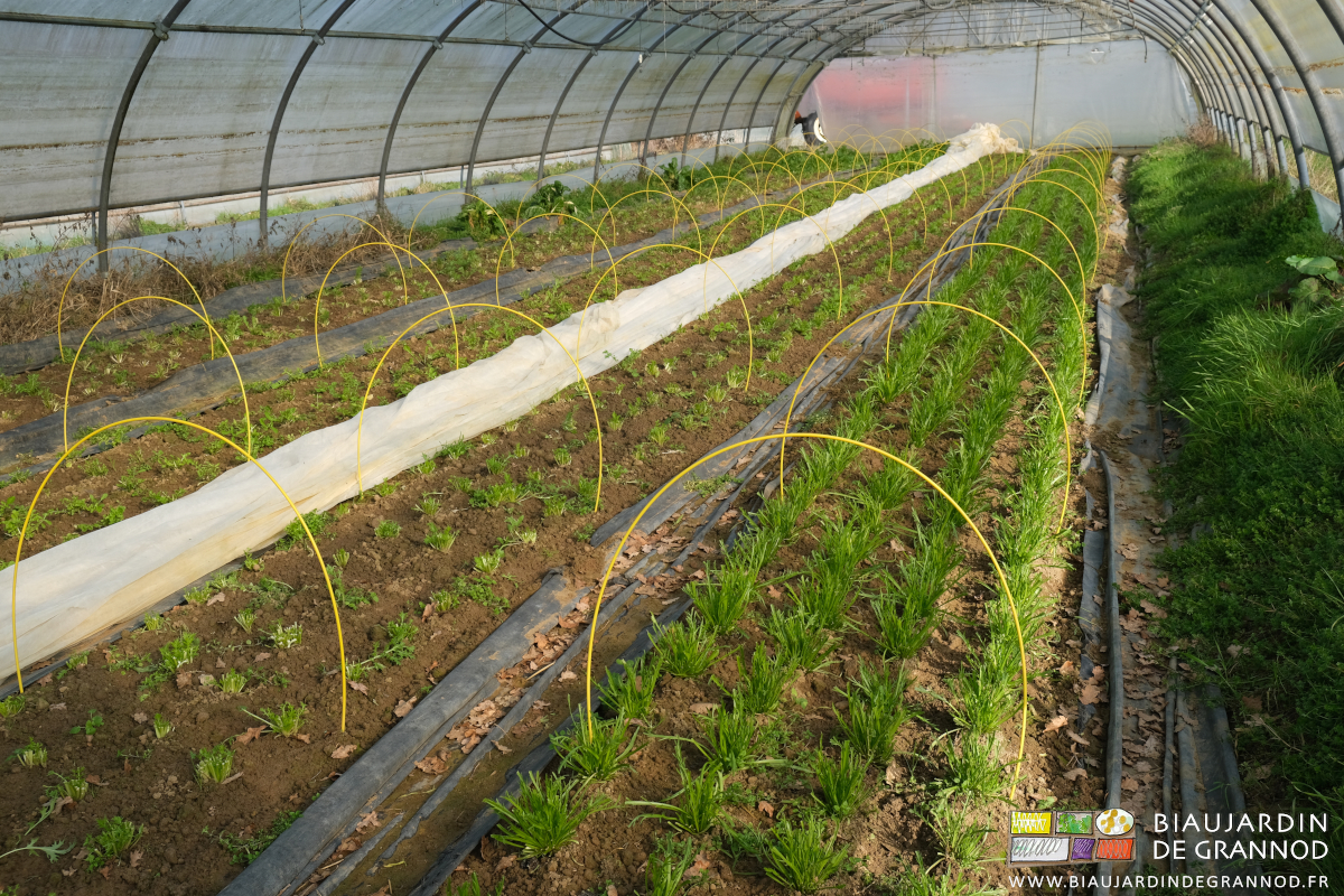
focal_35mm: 36
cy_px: 448
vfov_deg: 36.9
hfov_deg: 53.1
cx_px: 672
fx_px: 1344
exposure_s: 1/240
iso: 160
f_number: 6.4
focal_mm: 24.3
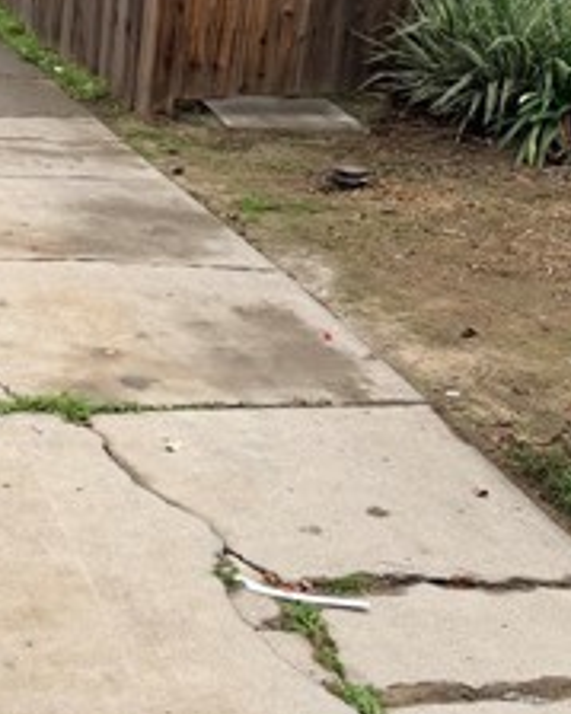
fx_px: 1416
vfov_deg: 27.8
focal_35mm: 67
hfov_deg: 21.9
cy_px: 558
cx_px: -13
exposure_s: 1/1770
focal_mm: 6.76
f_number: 1.78
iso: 80
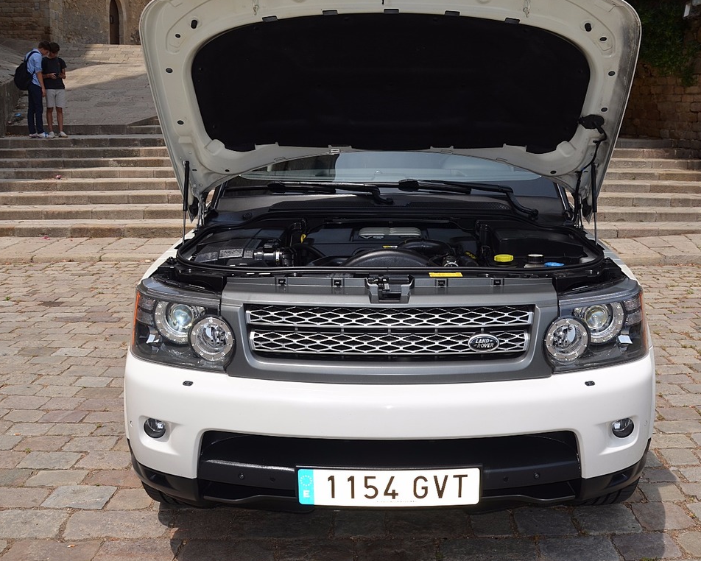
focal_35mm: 34
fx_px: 706
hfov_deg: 52.7
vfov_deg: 43.3
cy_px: 256
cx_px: 392
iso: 100
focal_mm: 18
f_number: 9
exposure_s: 1/200
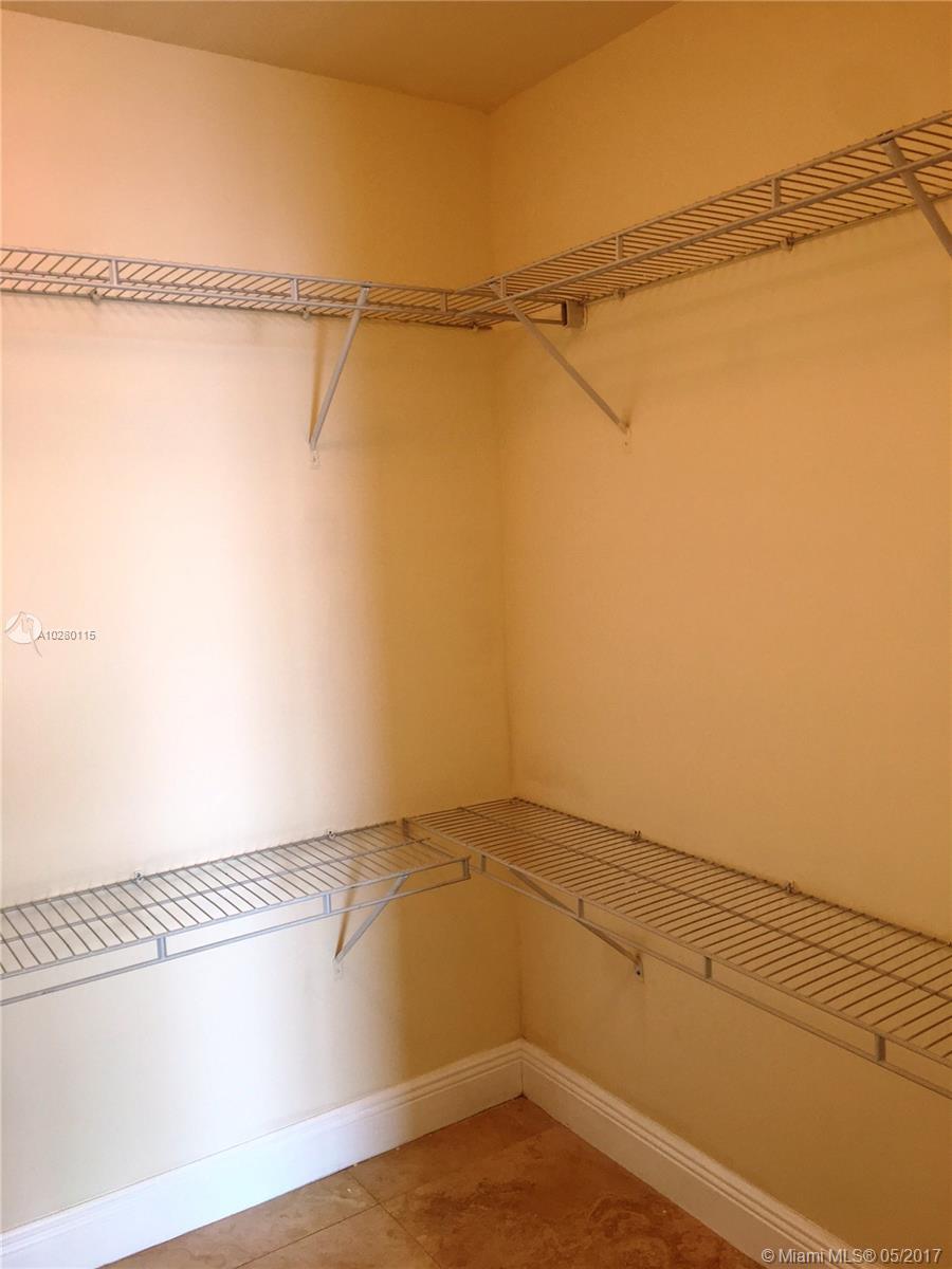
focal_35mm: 29
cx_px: 476
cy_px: 634
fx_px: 1063
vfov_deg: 61.7
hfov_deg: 48.2
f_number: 2.2
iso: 32
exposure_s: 1/30
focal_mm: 4.15
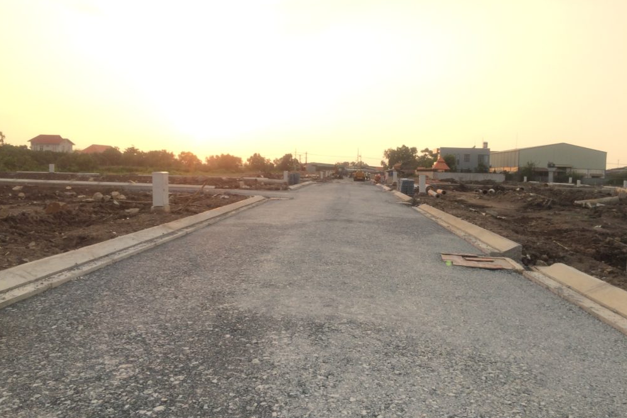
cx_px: 310
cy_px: 185
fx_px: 540
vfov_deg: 42.3
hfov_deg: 60.3
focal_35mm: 31
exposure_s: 1/672
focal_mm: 4.15
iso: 32
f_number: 2.2
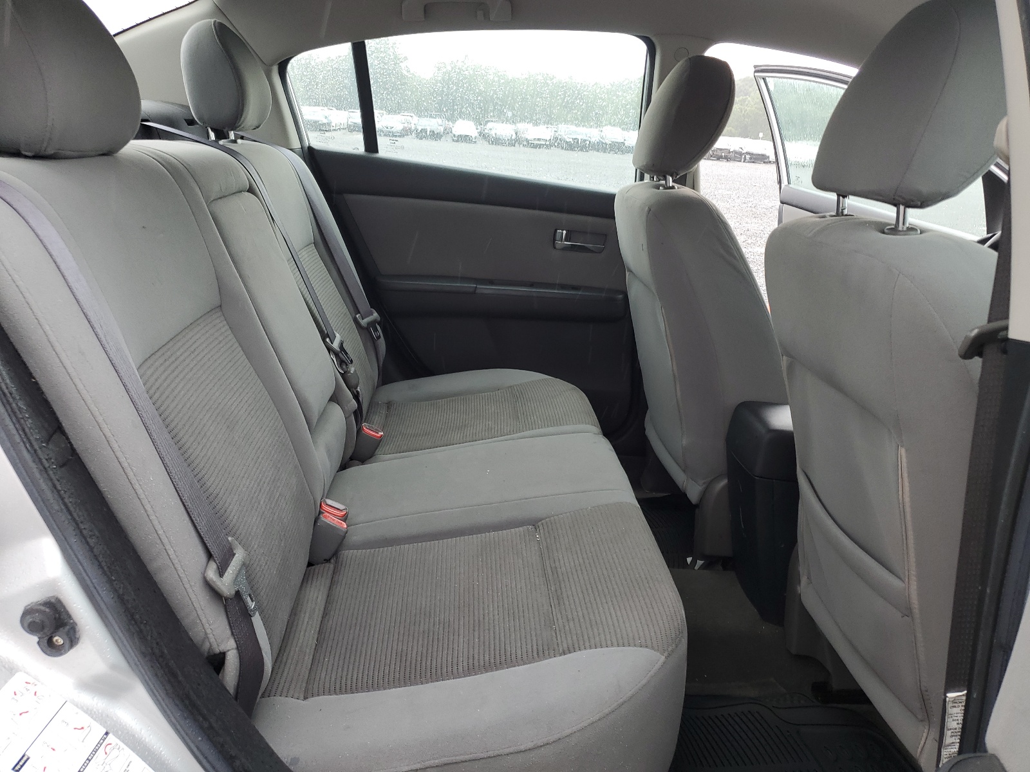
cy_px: 386
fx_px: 774
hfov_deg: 67.3
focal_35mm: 26
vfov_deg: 53.1
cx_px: 515
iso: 54
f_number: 1.5
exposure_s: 1/120
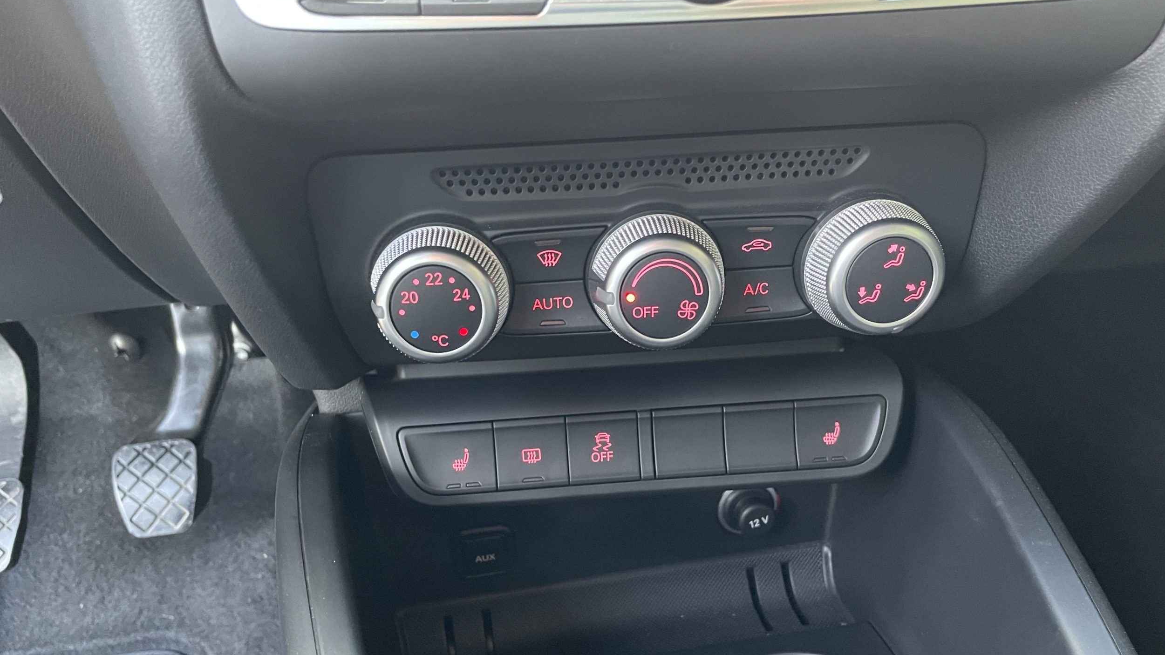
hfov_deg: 66.1
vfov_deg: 40.0
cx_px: 589
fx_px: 896
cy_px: 395
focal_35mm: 29
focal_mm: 4.2
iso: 640
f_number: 1.6
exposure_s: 1/30
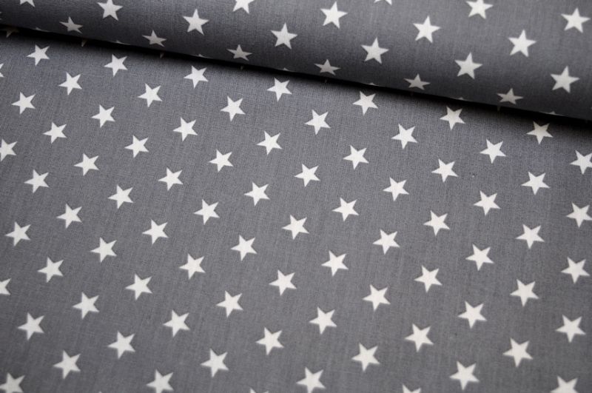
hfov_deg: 35.1
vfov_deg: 23.7
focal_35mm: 57
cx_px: 296
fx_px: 936
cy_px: 196
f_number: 4.8
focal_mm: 38
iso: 400
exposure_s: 1/100
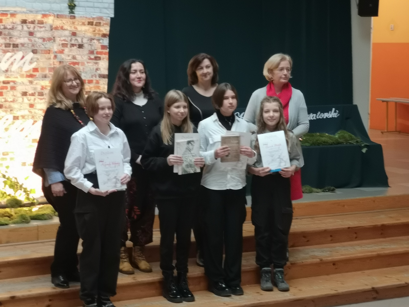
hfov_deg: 22.8
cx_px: 204
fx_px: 1016
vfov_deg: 17.2
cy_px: 154
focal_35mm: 86
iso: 400
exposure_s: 1/25
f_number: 2.4
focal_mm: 7.48
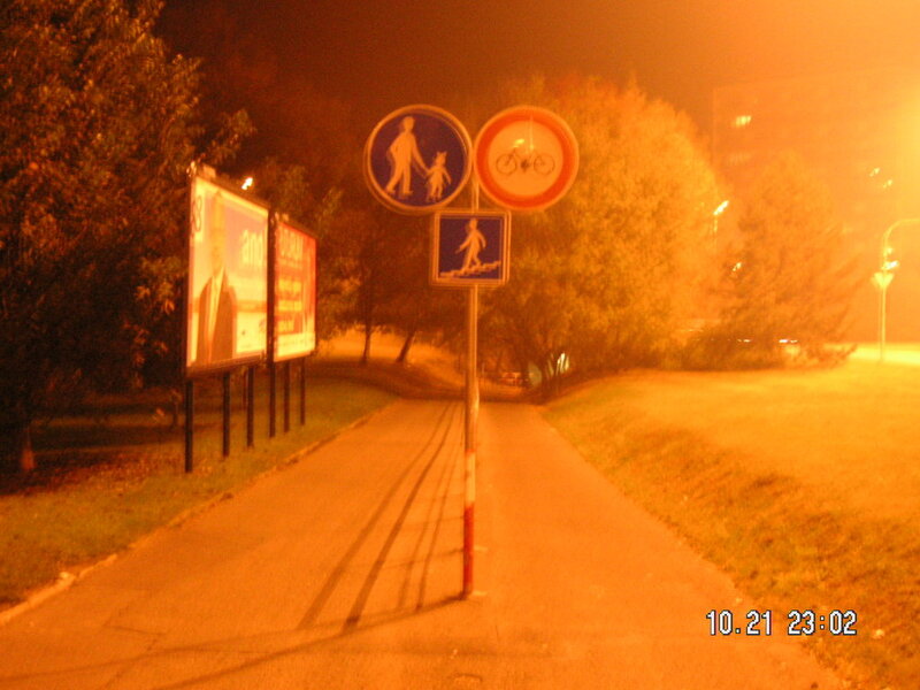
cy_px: 345
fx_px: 1063
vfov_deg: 36.0
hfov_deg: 46.8
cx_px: 460
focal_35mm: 40
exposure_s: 2
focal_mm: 6.7
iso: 160
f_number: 3
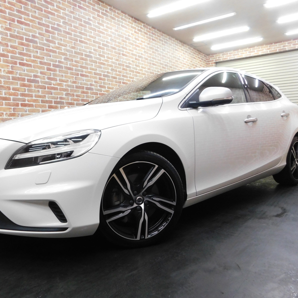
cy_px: 151
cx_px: 126
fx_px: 273
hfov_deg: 57.0
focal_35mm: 28
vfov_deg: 57.3
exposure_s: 1/30
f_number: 3
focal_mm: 4
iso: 280
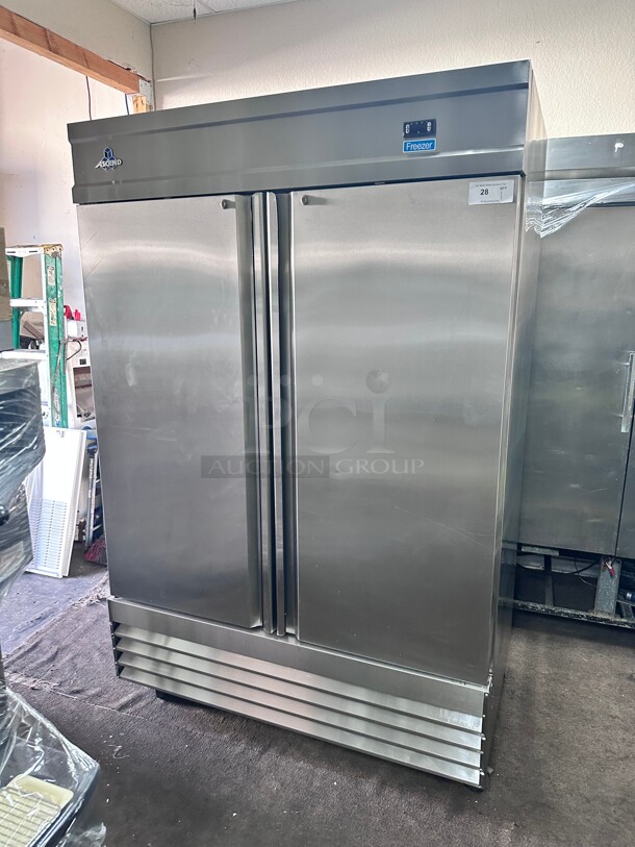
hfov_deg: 56.8
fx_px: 587
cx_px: 318
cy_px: 424
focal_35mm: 24
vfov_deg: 71.6
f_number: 1.78
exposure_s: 1/60
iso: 400
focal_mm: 6.86
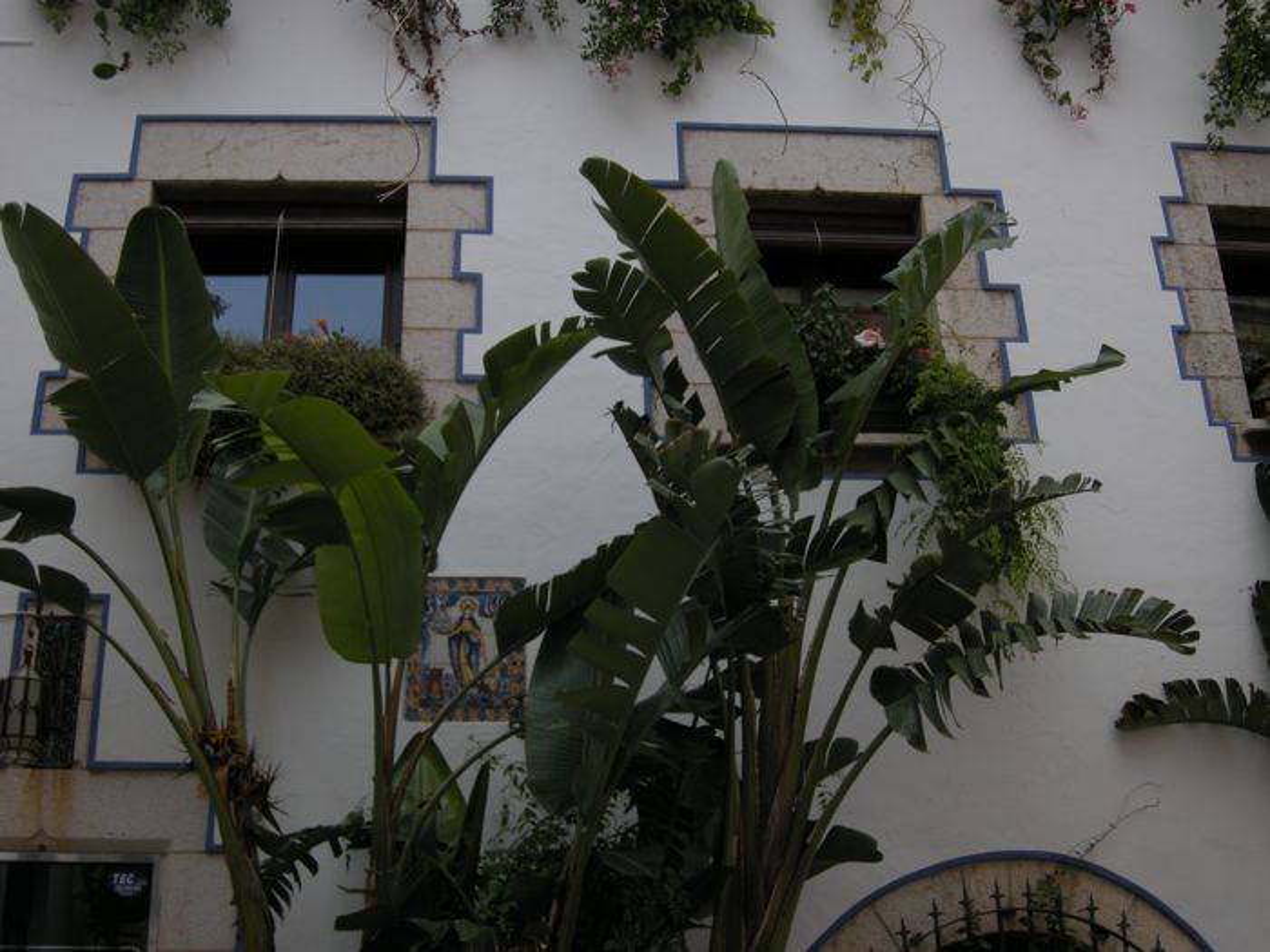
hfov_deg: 46.8
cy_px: 476
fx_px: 1468
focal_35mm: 40
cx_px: 635
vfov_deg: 36.0
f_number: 4
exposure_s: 1/155
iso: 64
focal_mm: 8.5
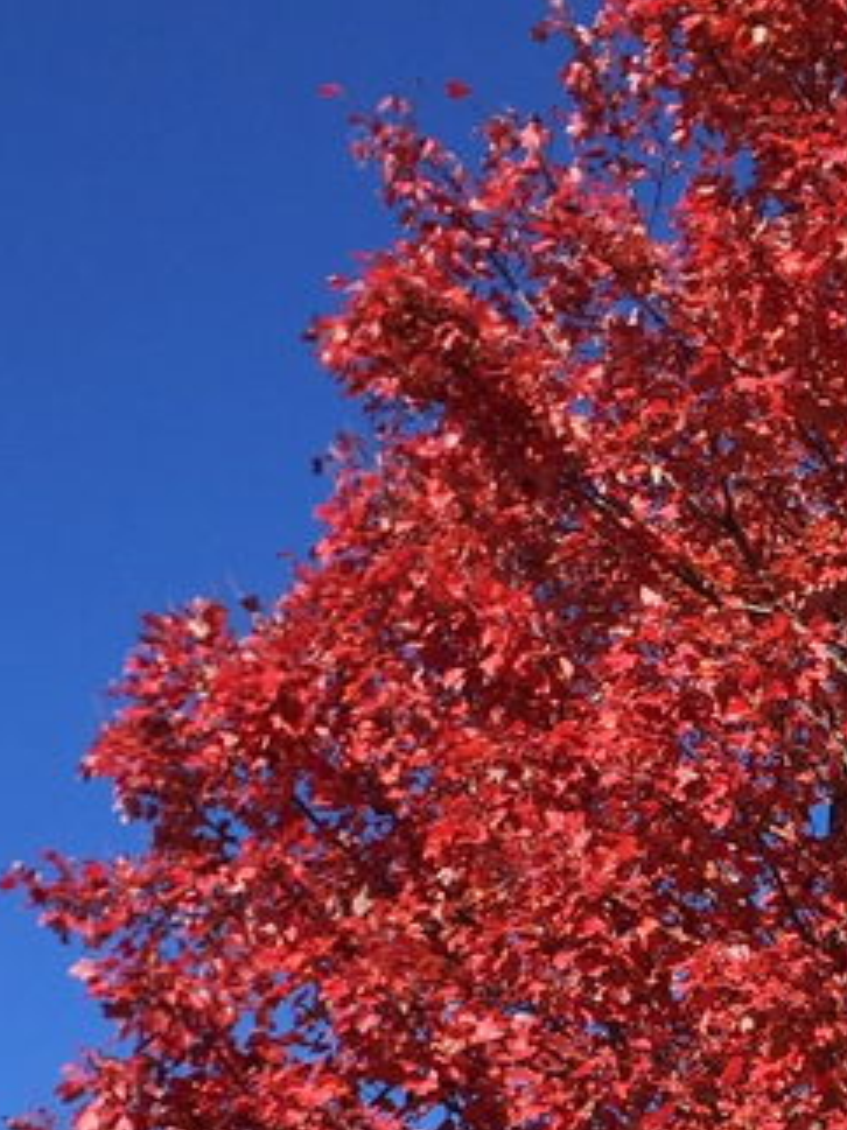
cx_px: 948
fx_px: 3003
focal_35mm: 92
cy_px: 1308
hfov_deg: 15.6
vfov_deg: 20.1
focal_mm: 4.15
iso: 32
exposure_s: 1/1582
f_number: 2.2
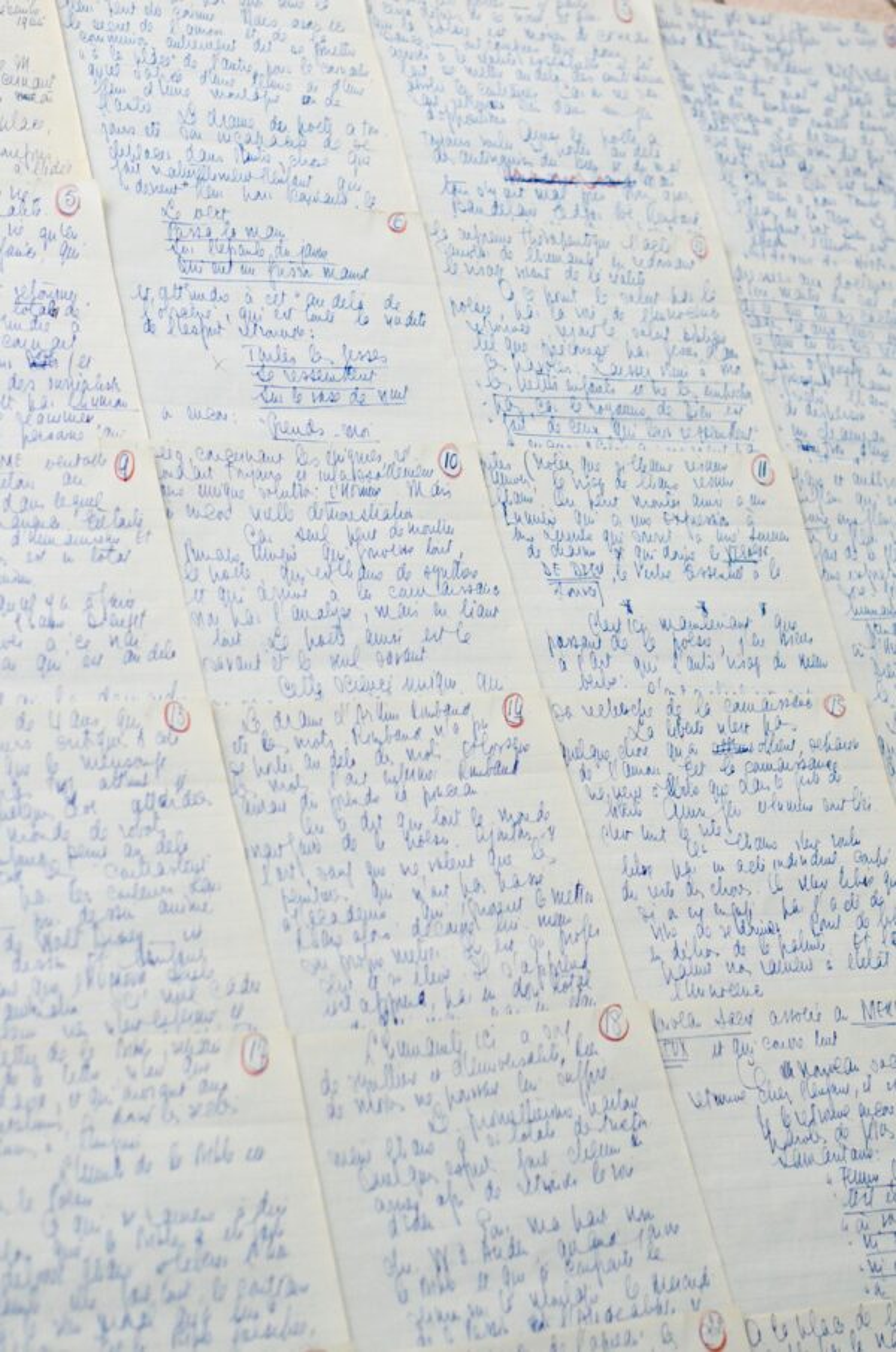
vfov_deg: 22.7
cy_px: 676
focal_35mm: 90
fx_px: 3375
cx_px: 448
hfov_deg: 15.1
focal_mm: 60
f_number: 4
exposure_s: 1/1250
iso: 3200
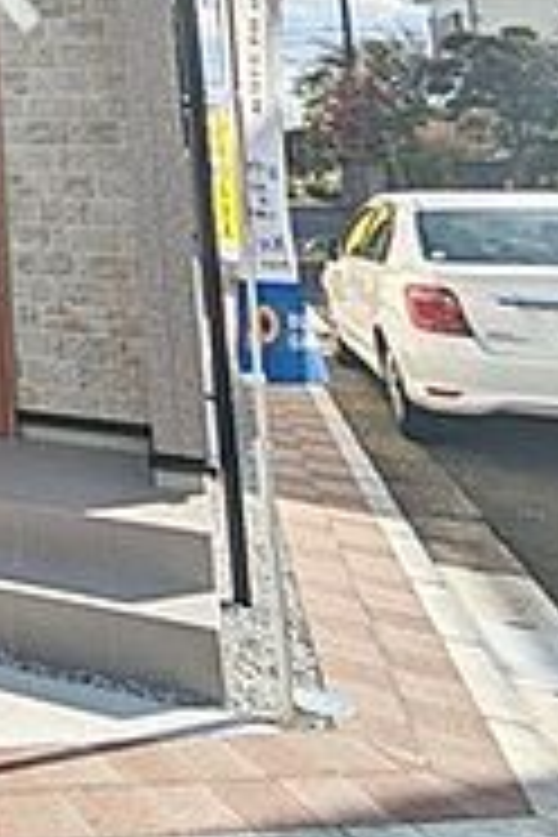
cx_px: -436
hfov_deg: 20.5
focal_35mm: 47
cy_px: -50
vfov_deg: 36.5
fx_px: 1093
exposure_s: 1/2469
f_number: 2.2
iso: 42
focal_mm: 1.83
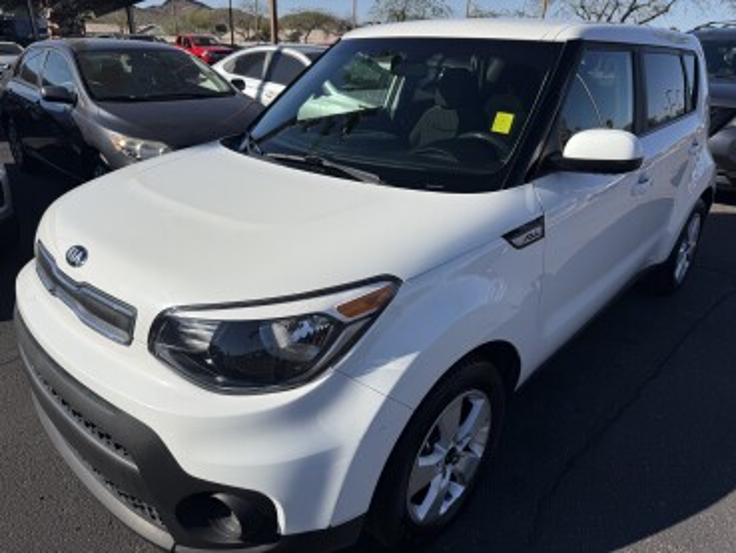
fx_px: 510
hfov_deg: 71.6
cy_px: 276
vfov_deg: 56.8
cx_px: 368
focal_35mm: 24
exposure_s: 1/9091
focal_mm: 6.76
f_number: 1.78
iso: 80
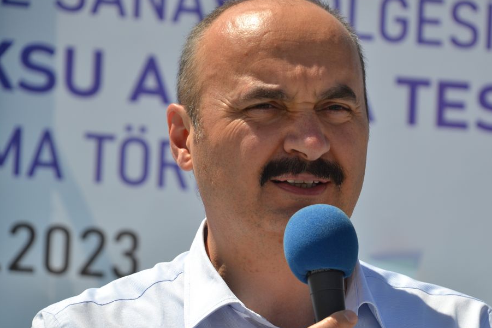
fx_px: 3316
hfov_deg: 8.5
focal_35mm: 243
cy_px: 180
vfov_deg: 5.7
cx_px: 284
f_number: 5.6
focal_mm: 135
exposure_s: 1/500
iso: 110
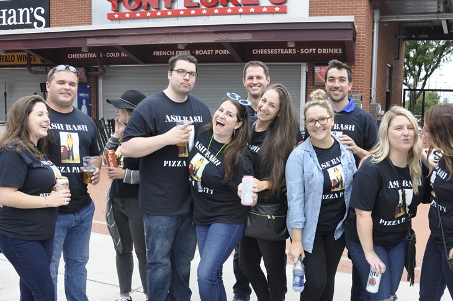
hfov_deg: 51.8
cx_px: 259
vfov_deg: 35.8
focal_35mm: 37
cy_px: 169
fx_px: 465
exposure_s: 1/60
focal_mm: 18
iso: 400
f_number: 8
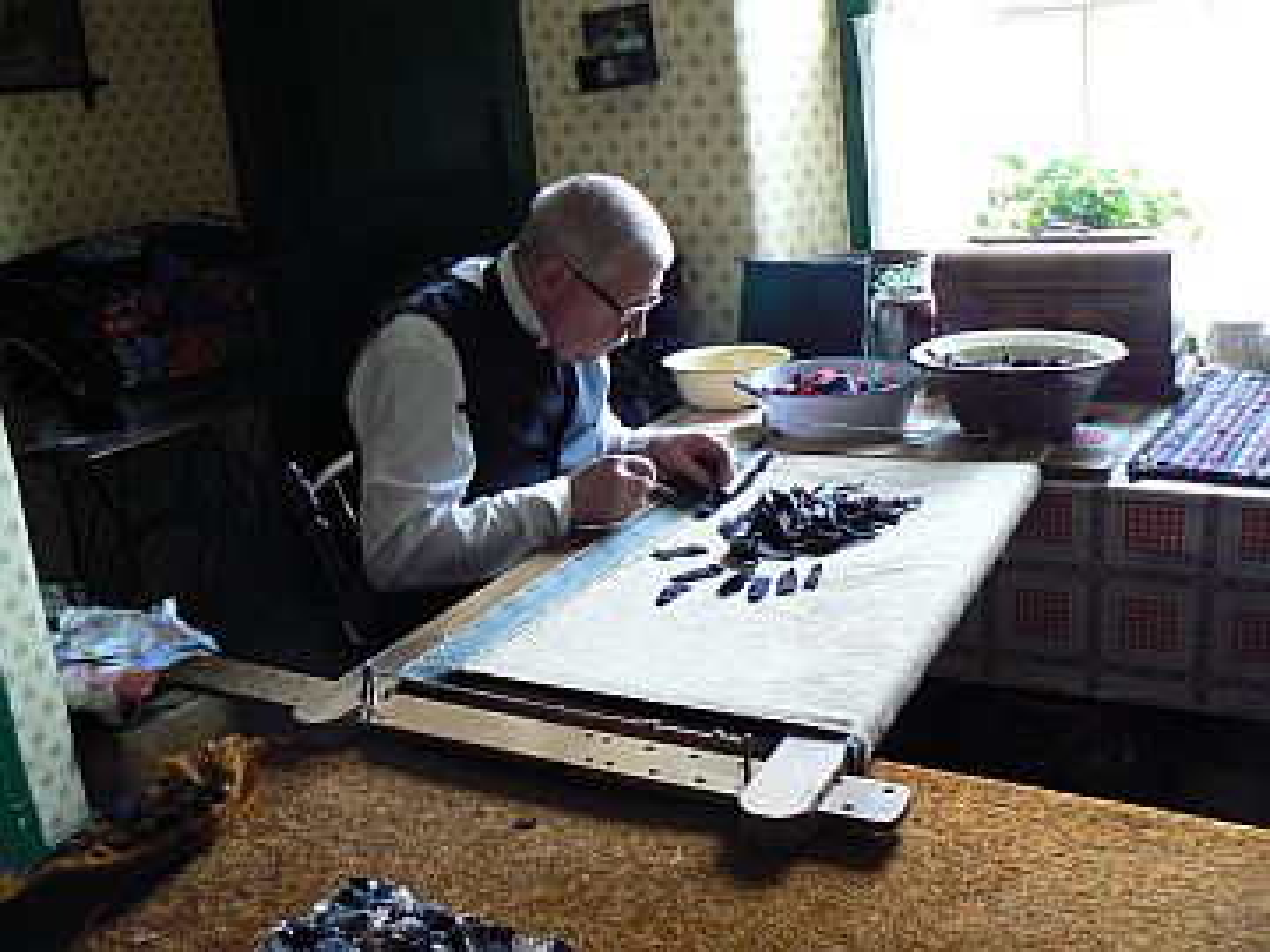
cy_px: 476
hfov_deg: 51.4
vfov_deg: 39.7
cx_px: 635
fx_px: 1321
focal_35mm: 36
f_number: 2.8
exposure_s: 1/25
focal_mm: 6
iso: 200
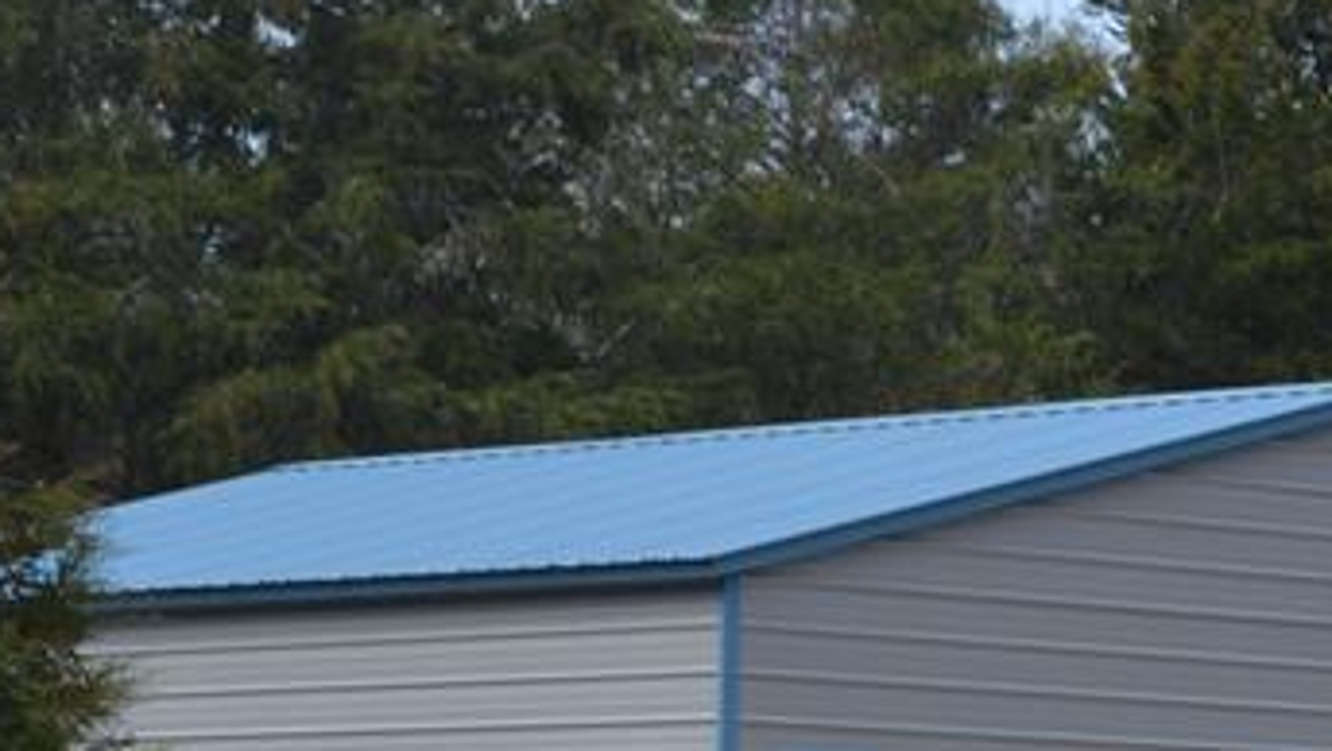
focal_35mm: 196
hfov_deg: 11.0
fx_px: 6927
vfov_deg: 6.2
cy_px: 867
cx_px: 879
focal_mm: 42
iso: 100
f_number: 7.1
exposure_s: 1/200
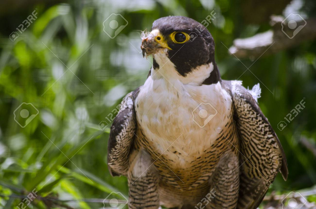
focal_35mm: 450
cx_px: 158
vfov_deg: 3.0
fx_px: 3942
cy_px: 104
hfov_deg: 4.6
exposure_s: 1/500
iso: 250
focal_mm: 300
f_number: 5.6
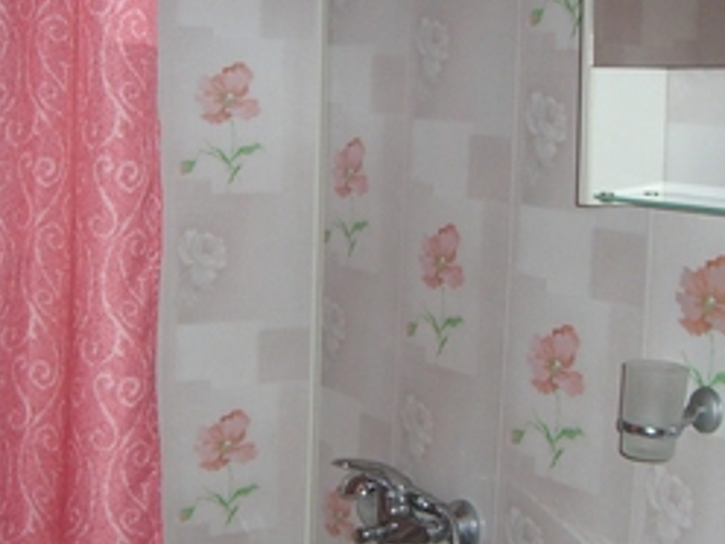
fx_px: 1445
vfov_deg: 21.3
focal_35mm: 69
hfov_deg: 28.2
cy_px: 345
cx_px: 360
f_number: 2.7
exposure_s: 1/60
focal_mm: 6.2
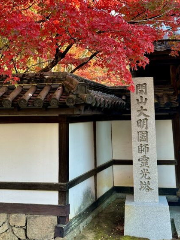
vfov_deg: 42.5
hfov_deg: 32.9
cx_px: 87
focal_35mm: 44
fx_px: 305
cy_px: 86
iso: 80
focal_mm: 6.86
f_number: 1.78
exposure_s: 1/273
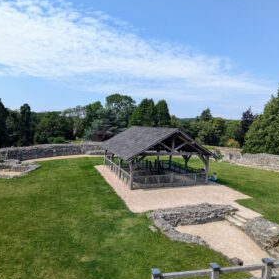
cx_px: 136
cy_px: 140
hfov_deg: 67.2
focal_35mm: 23
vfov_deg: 67.3
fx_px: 210
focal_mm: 2.35
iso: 49
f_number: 2.2
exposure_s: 1/1631
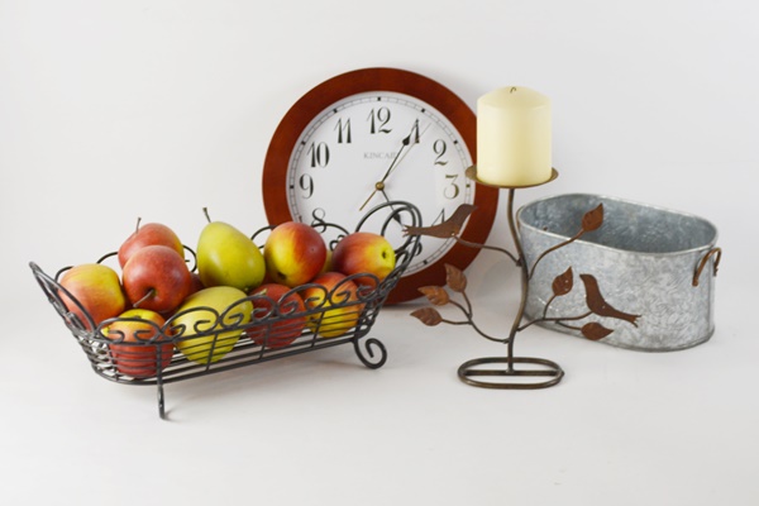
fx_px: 1107
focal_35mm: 52
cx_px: 380
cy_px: 253
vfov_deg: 25.8
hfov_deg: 37.9
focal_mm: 35
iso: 320
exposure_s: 1/125
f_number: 5.6
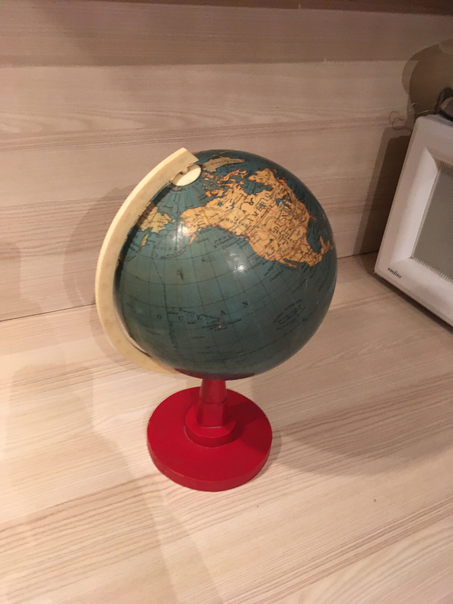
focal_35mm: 29
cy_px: 302
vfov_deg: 61.7
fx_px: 506
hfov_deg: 48.2
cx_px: 226
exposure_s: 1/25
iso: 200
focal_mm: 4.15
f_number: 2.2
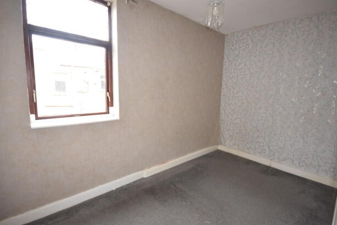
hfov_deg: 91.5
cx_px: 167
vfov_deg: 68.8
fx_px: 164
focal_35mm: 18
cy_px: 110
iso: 800
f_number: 5.6
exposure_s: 1/125
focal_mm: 11
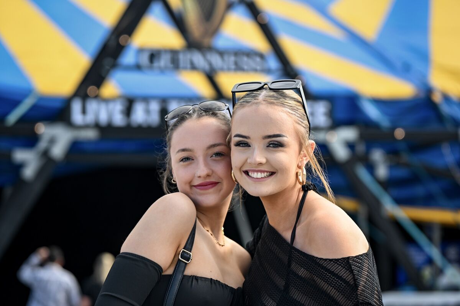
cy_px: 153
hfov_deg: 23.6
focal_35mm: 86
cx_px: 230
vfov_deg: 15.9
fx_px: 1099
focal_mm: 86
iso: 160
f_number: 3.2
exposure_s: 1/1000
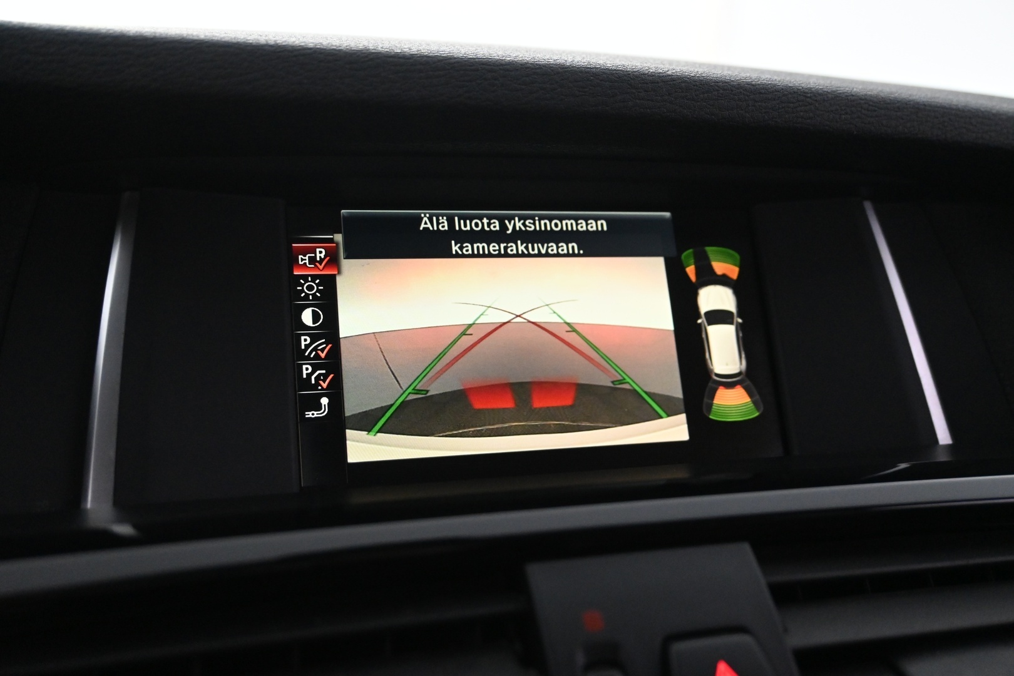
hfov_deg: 56.1
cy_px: 338
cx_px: 507
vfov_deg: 39.1
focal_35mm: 34
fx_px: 951
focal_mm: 22.5
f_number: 4
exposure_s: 1/60
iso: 3200
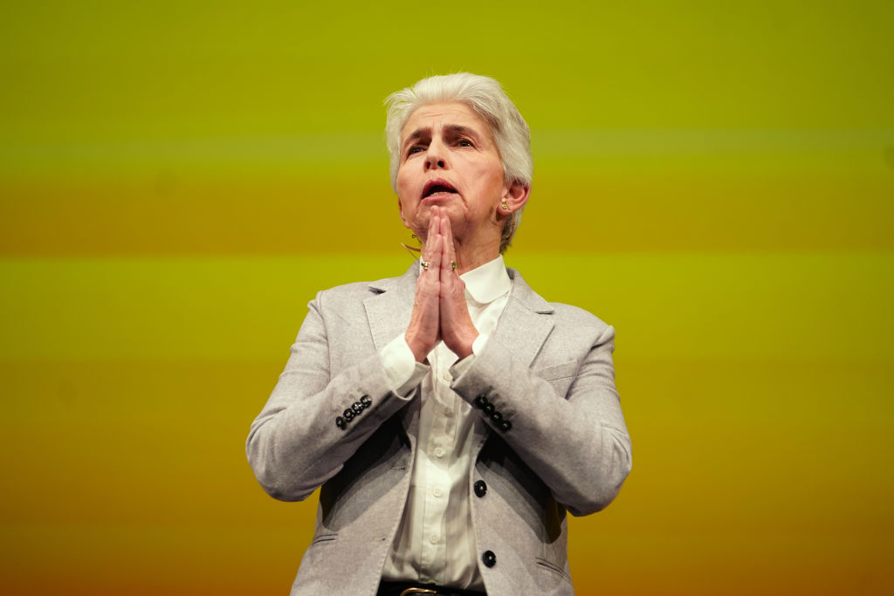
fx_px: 3775
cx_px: 447
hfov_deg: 13.5
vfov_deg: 9.0
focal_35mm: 152
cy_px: 298
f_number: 2.8
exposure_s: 1/250
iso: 640
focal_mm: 152
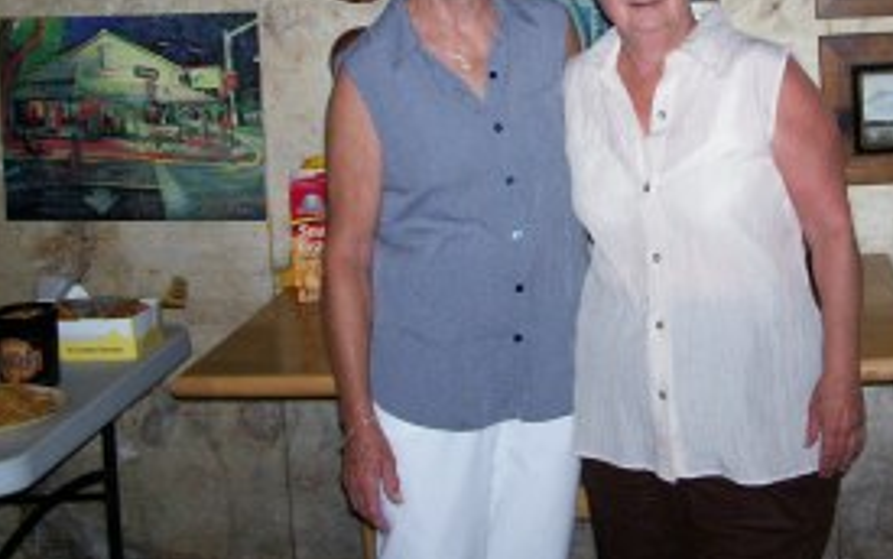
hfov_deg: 34.1
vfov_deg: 21.4
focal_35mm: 59
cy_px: 37
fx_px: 1436
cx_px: 620
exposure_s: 1/112
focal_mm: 5.6
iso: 140
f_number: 2.7
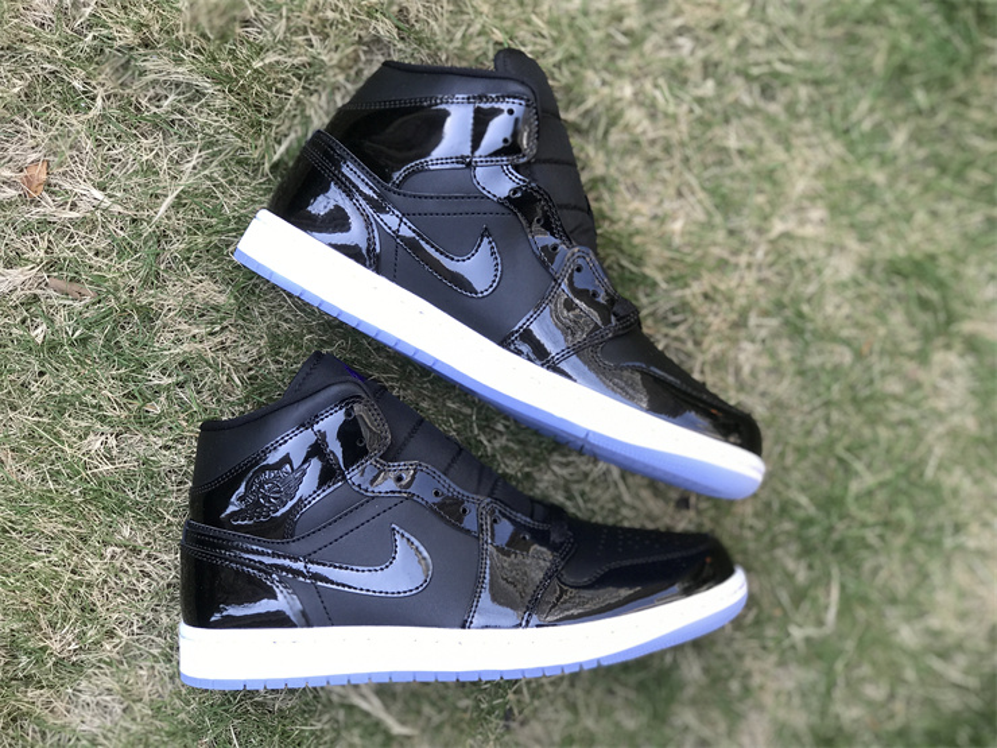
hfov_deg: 33.8
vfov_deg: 25.7
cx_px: 498
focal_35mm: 57
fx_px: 1642
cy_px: 374
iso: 25
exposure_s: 1/100
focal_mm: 6.6
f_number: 2.8
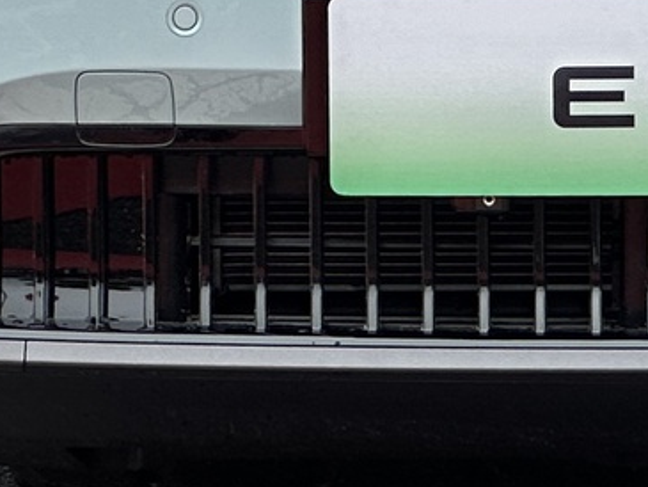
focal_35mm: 422
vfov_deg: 3.5
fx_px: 7902
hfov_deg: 4.7
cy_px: -421
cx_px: 756
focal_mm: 9
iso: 32
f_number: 2.8
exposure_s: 1/359
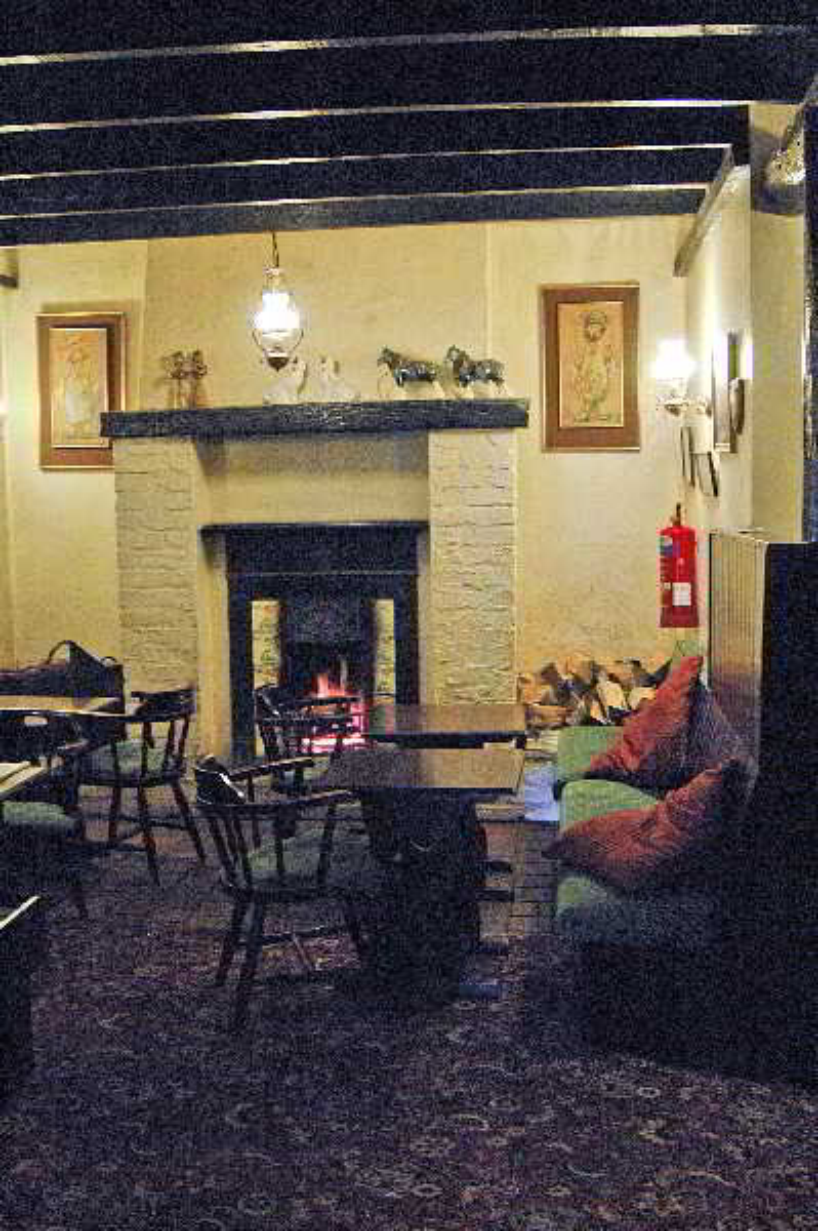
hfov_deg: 36.8
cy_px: 616
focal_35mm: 36
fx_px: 1229
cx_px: 409
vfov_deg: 53.2
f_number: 4
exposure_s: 1/20
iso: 1250
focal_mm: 24
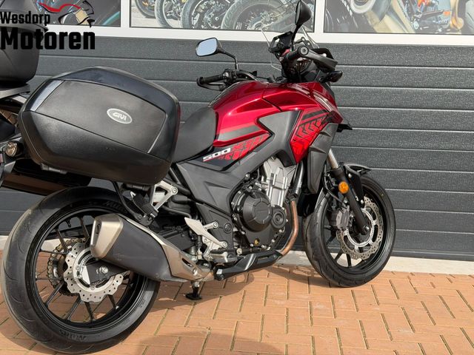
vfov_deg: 30.3
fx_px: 657
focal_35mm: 48
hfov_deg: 39.7
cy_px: 178
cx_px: 237
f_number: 1.78
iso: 100
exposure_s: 1/2273
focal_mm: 6.76
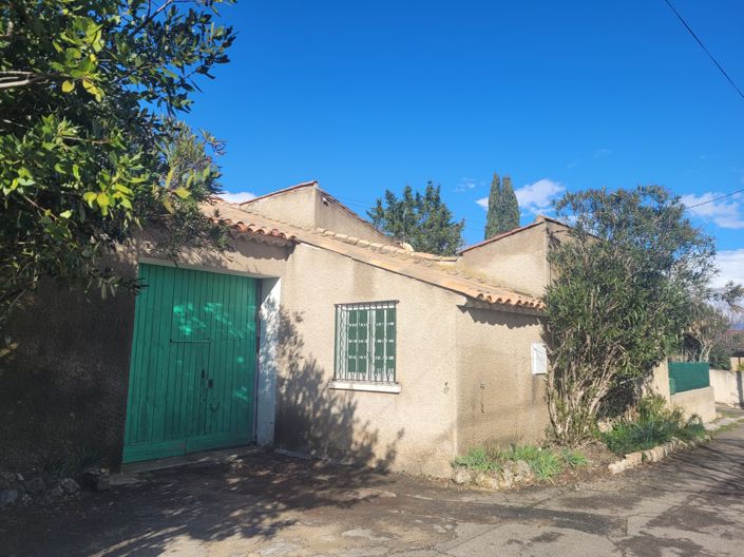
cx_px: 372
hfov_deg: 67.3
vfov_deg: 53.0
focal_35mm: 26
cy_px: 278
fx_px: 559
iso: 40
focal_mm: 5.4
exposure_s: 1/2572
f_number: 1.8
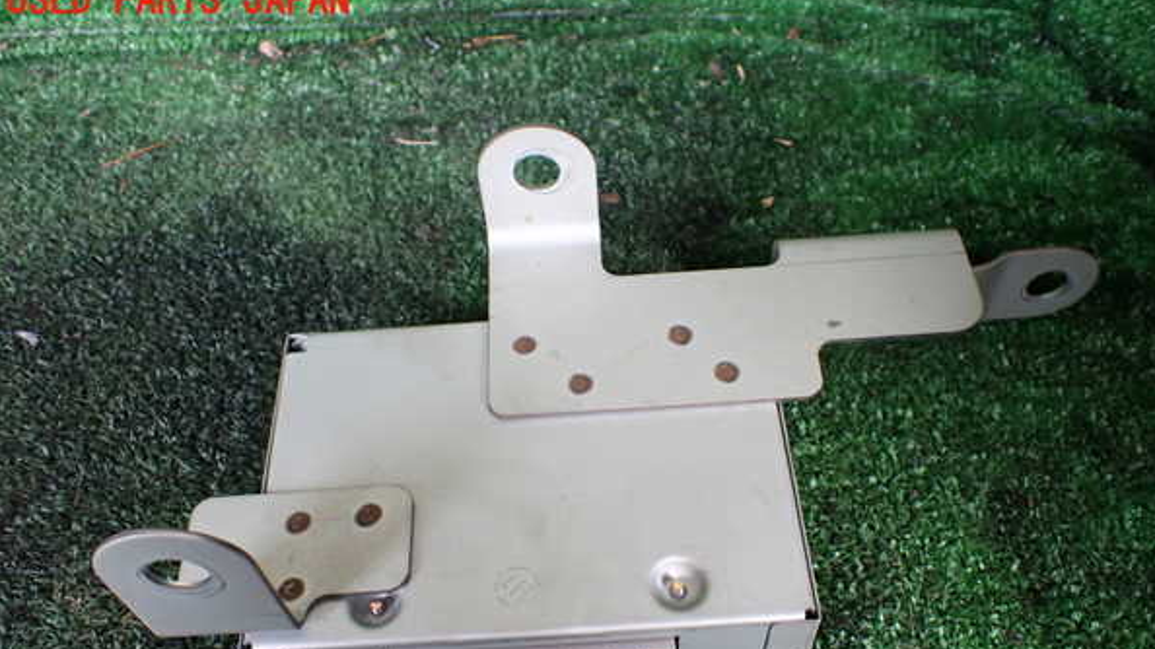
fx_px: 1011
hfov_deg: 59.5
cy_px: 414
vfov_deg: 35.4
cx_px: 579
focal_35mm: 33
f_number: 2.3
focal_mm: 5.4
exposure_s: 1/125
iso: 250
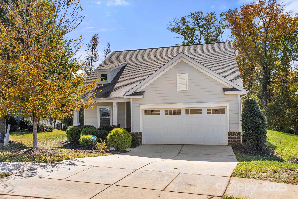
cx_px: 149
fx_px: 248
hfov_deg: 61.9
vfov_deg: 43.6
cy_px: 100
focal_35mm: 30
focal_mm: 30
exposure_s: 1/160
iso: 100
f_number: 10
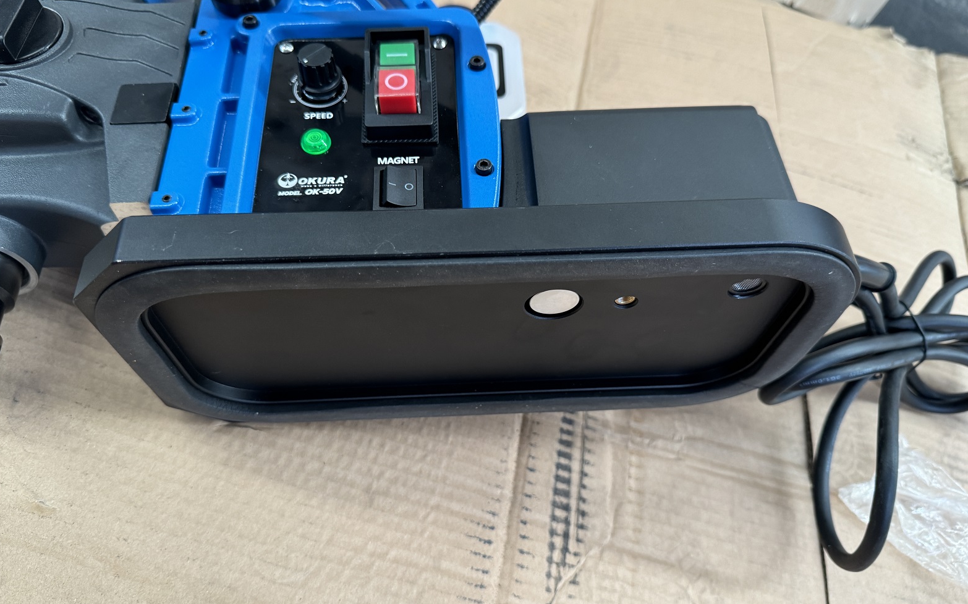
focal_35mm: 26
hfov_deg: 70.4
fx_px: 686
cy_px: 294
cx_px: 476
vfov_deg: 47.6
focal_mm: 6.76
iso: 200
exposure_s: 1/73
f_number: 1.78
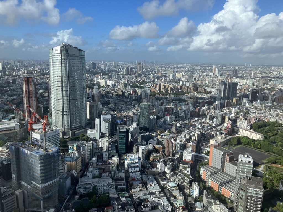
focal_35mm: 28
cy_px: 106
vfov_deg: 49.7
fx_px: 229
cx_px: 142
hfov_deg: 63.4
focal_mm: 3.99
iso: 32
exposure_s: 1/1245
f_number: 1.8
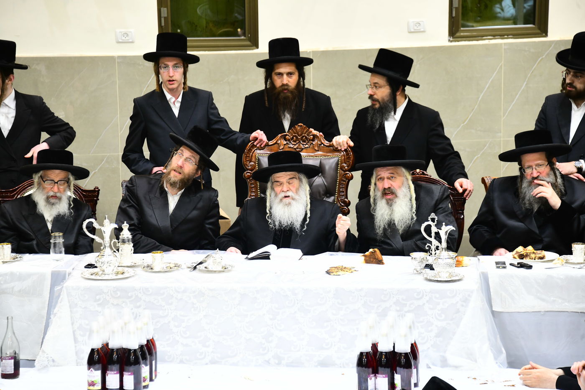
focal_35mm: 150
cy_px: 195
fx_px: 2437
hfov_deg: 13.7
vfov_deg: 9.1
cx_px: 292
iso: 2000
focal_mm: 150
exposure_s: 1/160
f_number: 5.6
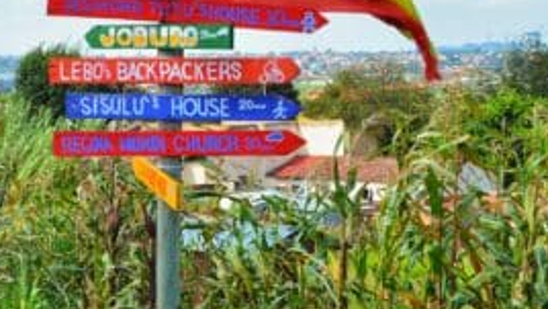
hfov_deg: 23.7
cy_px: 134
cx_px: -127
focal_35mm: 81
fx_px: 1177
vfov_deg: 14.9
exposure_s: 1/200
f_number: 7.1
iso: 100
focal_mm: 18
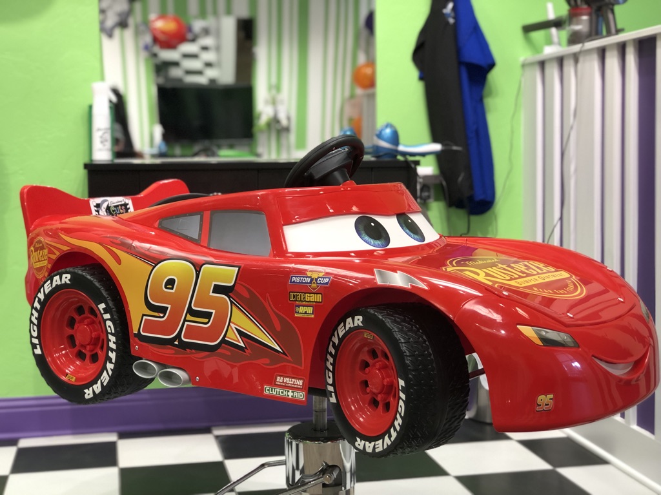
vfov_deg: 25.7
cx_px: 330
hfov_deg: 33.8
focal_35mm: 57
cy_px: 248
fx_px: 1088
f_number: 2.8
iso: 80
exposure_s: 1/30
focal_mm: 6.6
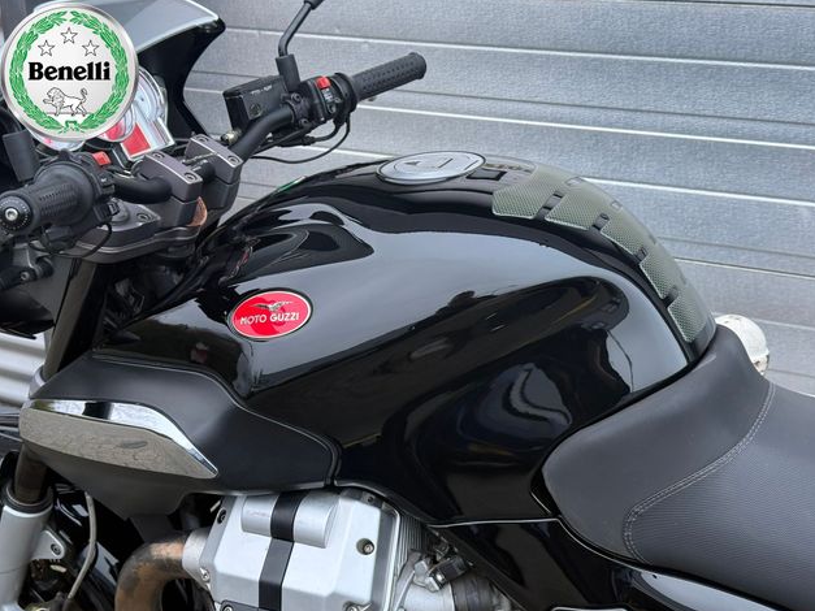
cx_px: 415
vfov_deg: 29.7
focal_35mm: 49
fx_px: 1153
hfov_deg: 38.9
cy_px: 309
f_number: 1.78
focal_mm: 6.76
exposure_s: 1/60
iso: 200
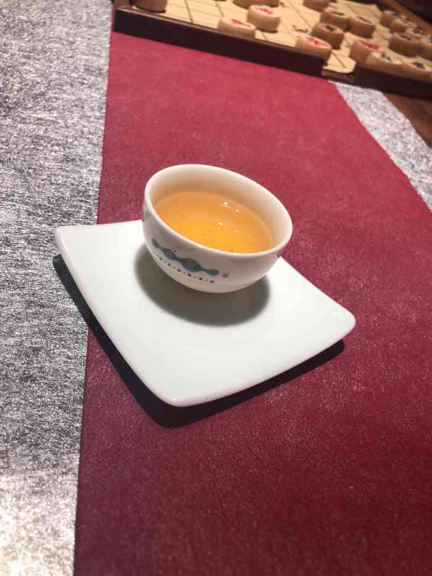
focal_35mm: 28
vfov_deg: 63.4
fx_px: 466
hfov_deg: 49.8
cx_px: 216
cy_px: 288
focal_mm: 4
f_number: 1.8
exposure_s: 1/50
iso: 25
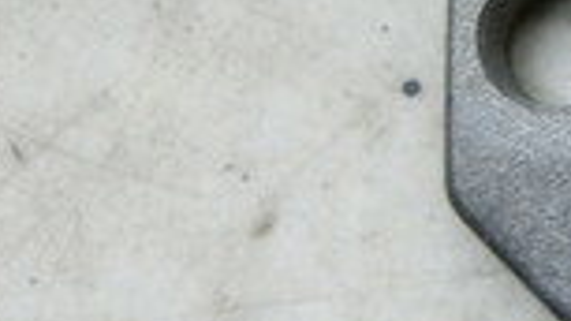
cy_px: 142
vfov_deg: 11.3
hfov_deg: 16.1
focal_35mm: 107
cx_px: 1093
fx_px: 1620
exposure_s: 1/80
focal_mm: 4.5
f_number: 3.5
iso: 400
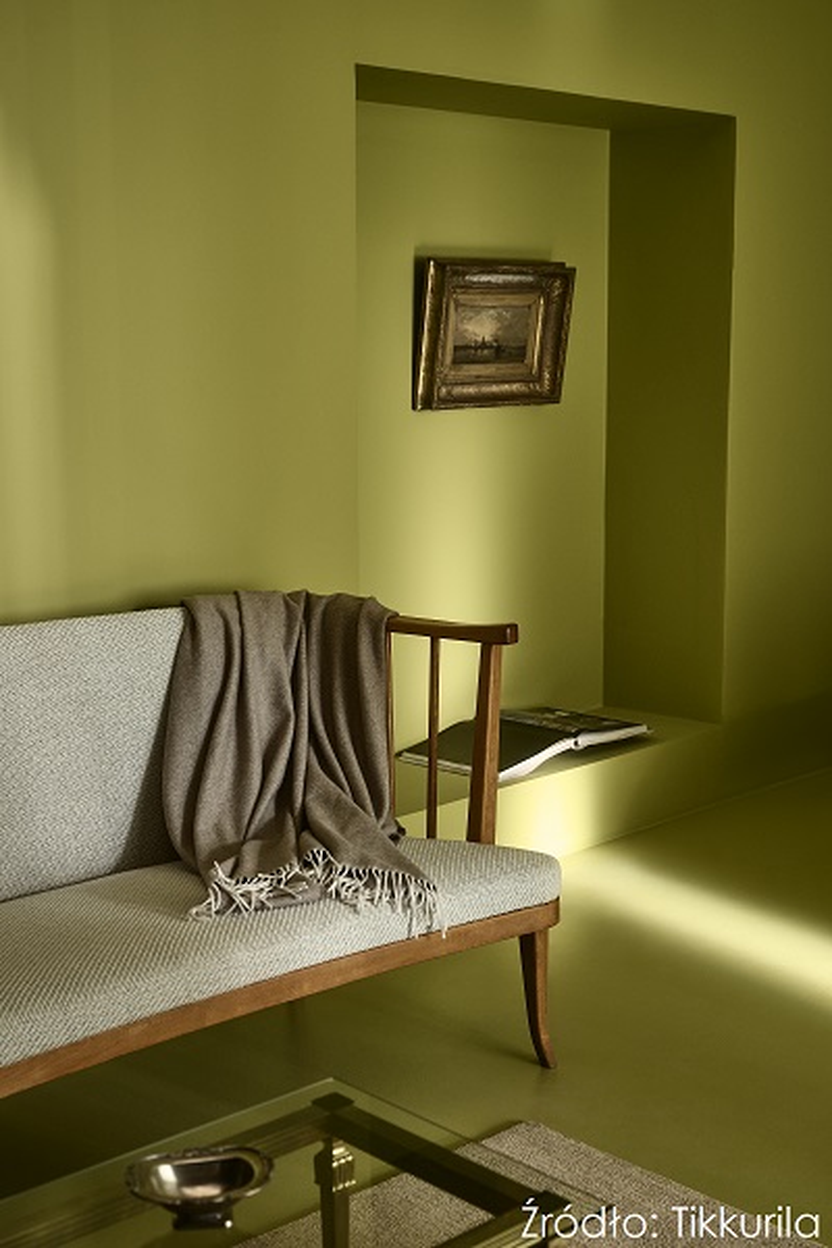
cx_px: 416
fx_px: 1664
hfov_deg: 28.1
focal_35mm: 48
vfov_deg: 41.1
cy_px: 624
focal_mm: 48
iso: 400
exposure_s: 1/60
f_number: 5.6
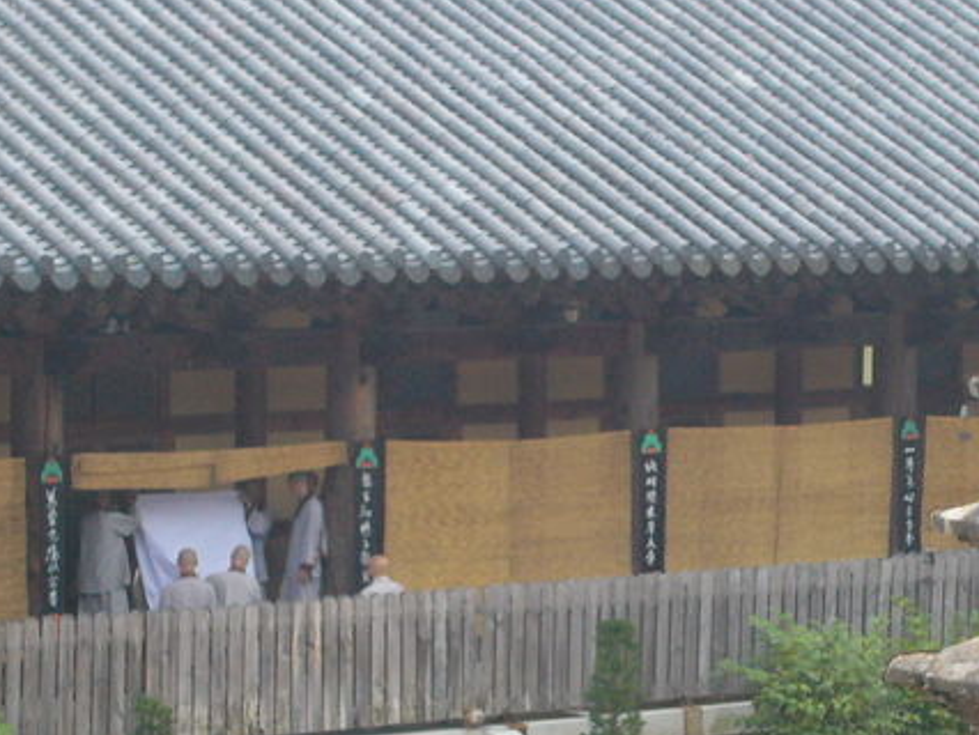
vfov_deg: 9.3
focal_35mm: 160
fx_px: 4528
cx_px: 515
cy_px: 511
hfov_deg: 12.3
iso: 200
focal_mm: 17.4
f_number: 4.9
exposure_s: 1/15
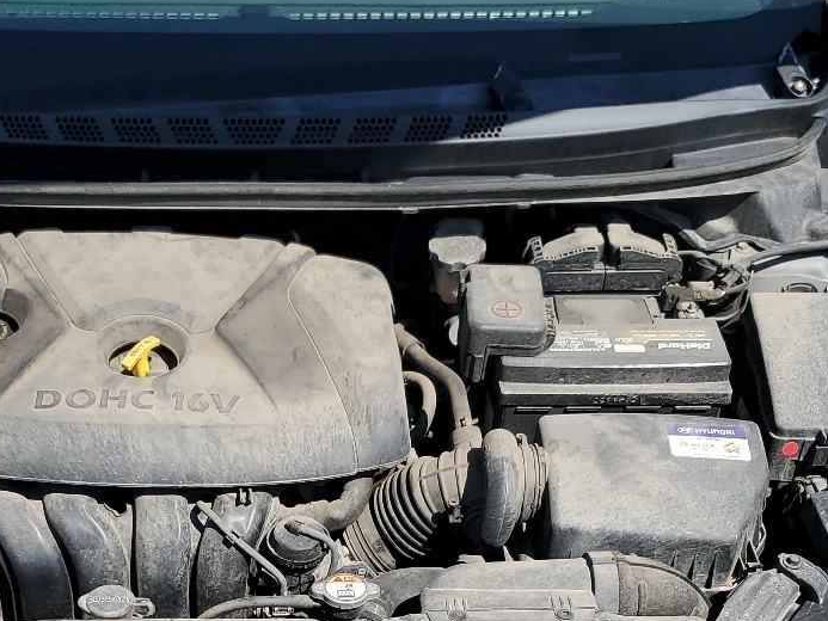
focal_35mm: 60
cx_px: 276
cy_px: 653
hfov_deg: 31.9
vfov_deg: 23.2
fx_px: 1435
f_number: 1.5
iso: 50
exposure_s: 1/2500
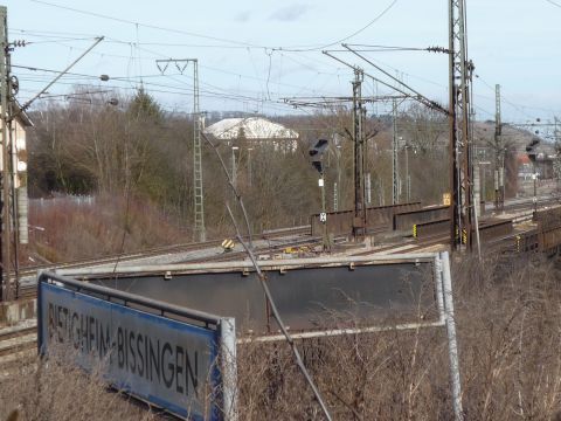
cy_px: 210
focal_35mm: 118
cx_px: 280
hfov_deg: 16.7
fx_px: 1912
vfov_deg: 12.6
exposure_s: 1/400
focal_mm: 12.2
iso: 100
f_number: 5.4
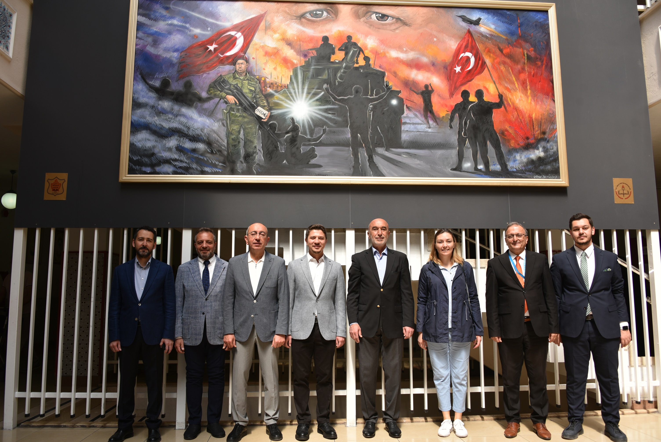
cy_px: 221
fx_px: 514
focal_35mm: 28
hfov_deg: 65.5
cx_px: 330
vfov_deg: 46.4
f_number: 5.6
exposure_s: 1/125
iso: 100
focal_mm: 28
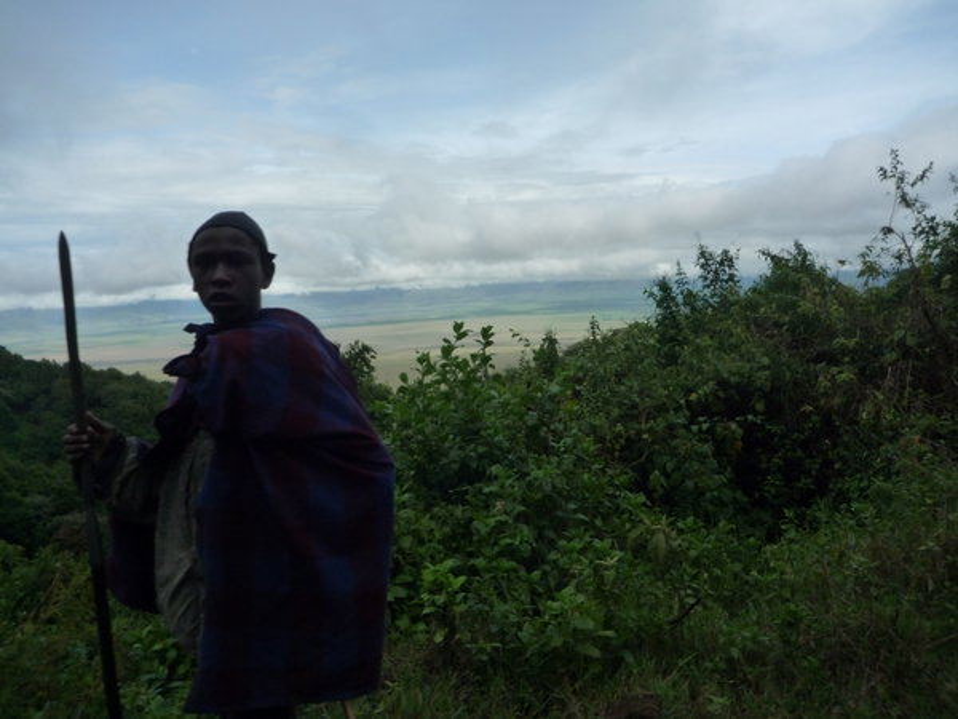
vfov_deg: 49.7
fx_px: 775
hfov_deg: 63.4
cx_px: 479
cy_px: 360
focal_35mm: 28
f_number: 5
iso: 160
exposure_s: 1/800
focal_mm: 4.9
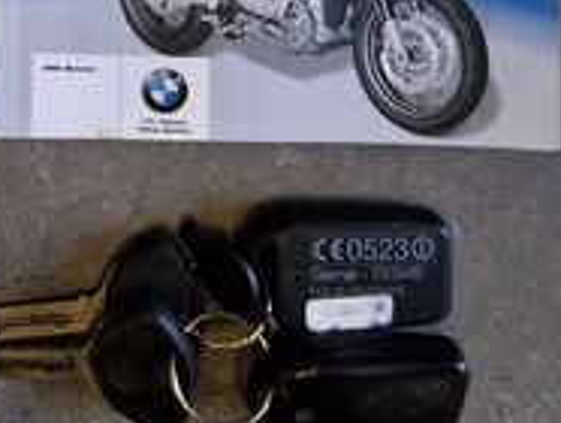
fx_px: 1282
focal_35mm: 79
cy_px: -245
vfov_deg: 16.7
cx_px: -42
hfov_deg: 23.3
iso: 320
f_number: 1.8
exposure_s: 1/100
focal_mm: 5.4
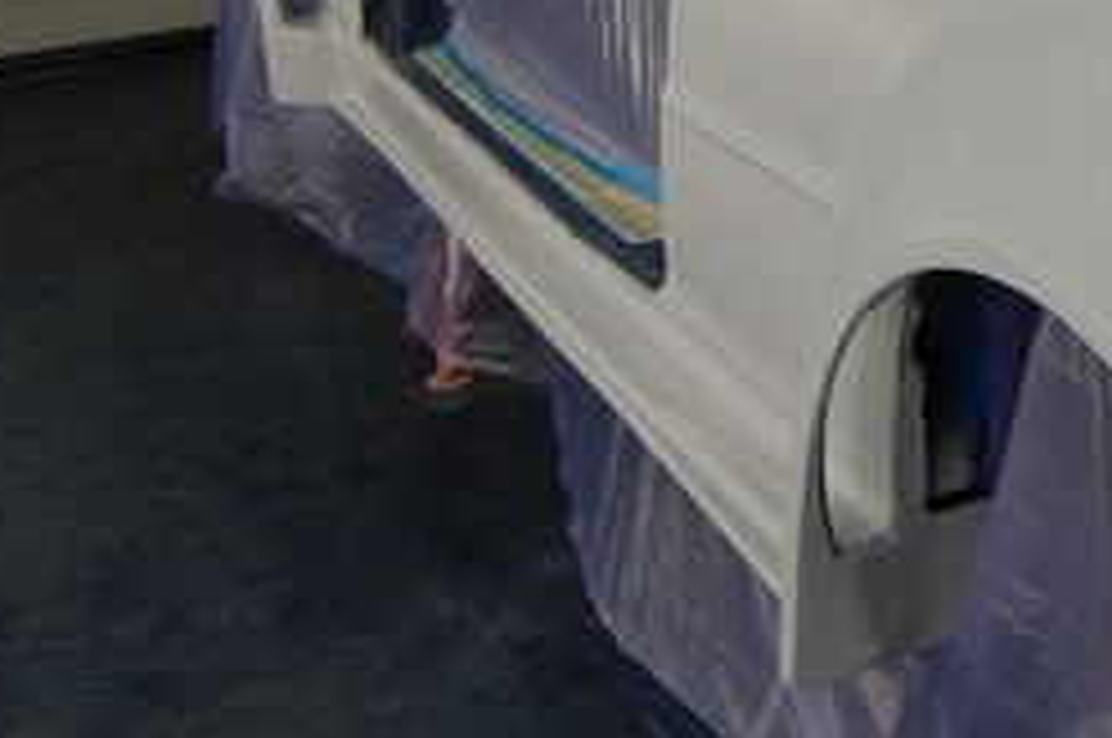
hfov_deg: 26.1
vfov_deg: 18.9
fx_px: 2159
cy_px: 9
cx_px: 1301
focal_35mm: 70
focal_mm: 18
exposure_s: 1/80
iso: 400
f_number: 4.5
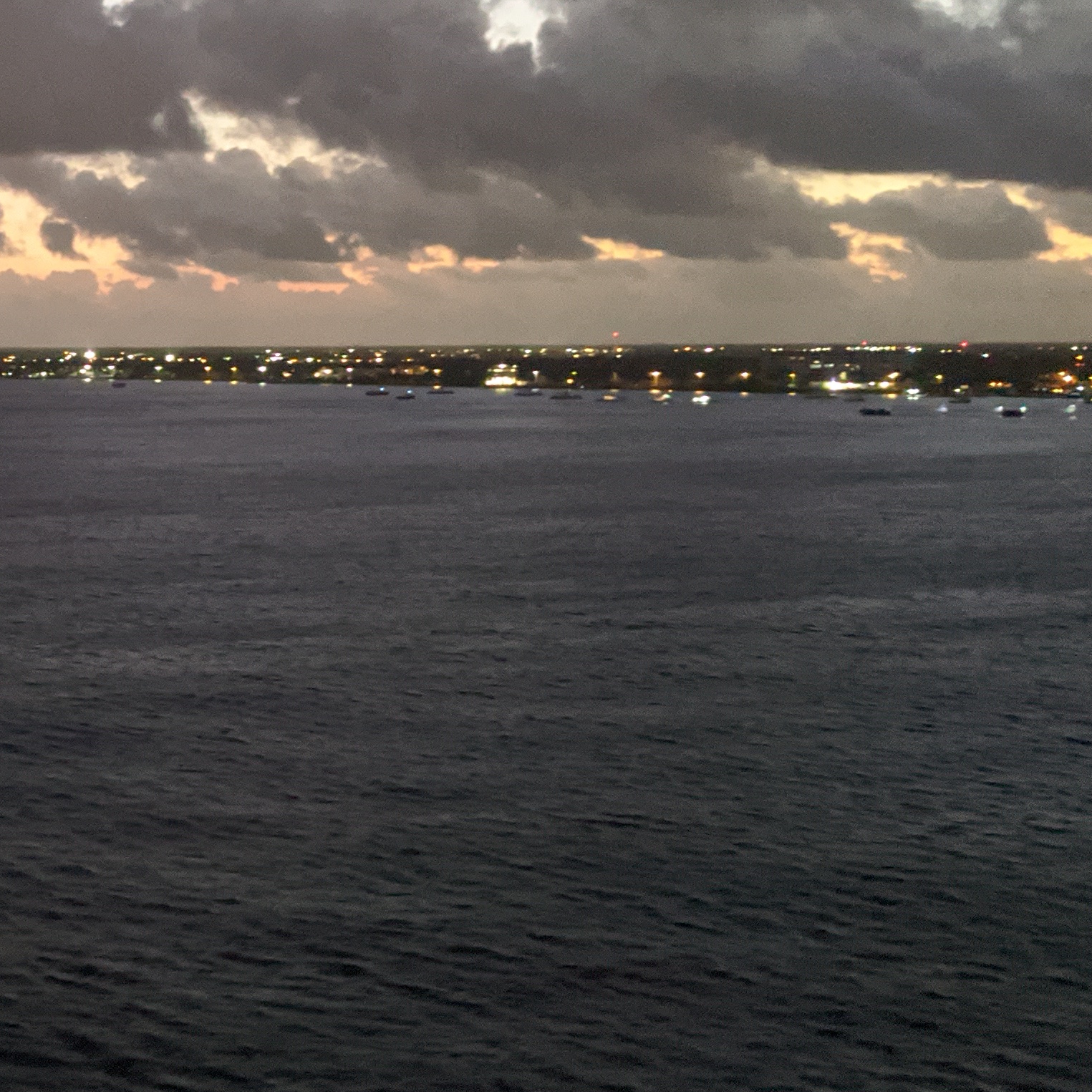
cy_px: 408
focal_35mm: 61
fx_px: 2177
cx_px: -126
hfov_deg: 25.9
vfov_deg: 28.1
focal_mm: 4.67
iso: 3226
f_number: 2
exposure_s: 1/15
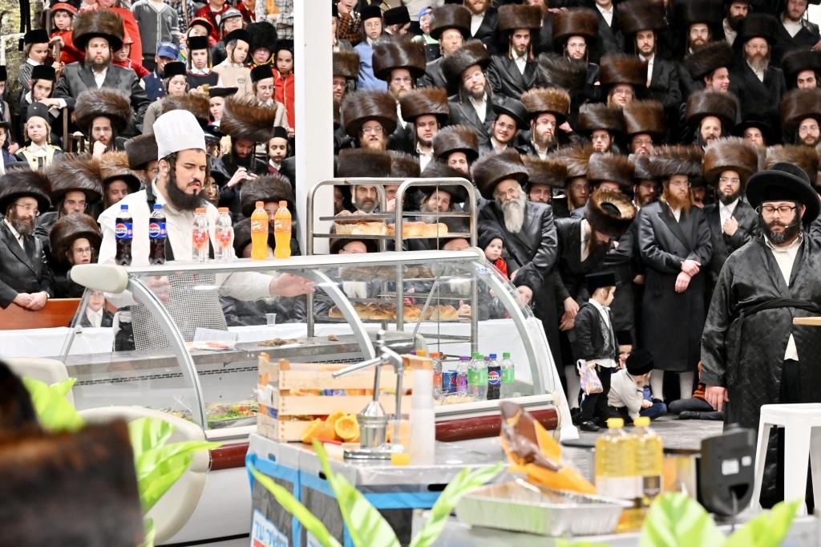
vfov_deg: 11.6
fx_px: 2690
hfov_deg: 17.4
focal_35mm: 118
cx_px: 410
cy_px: 274
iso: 500
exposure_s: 1/250
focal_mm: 79
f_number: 4
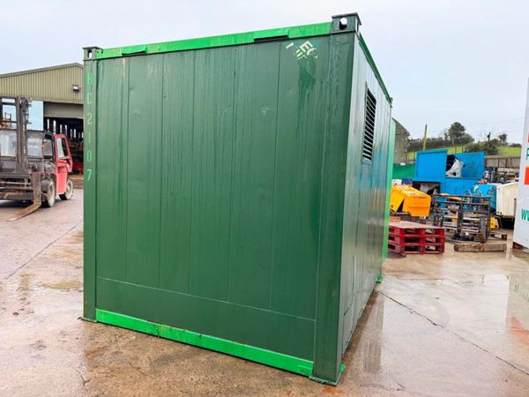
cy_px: 198
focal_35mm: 24
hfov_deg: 71.6
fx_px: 367
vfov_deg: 56.8
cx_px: 264
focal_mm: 6.76
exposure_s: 1/210
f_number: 1.78
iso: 160
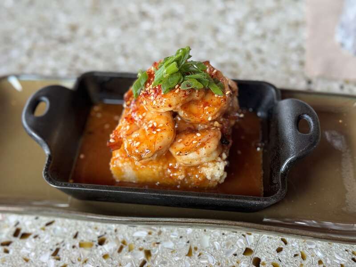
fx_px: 494
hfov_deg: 39.7
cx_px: 178
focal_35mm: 48
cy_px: 134
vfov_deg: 30.3
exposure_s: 1/60
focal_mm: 6.86
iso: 250
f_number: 1.78
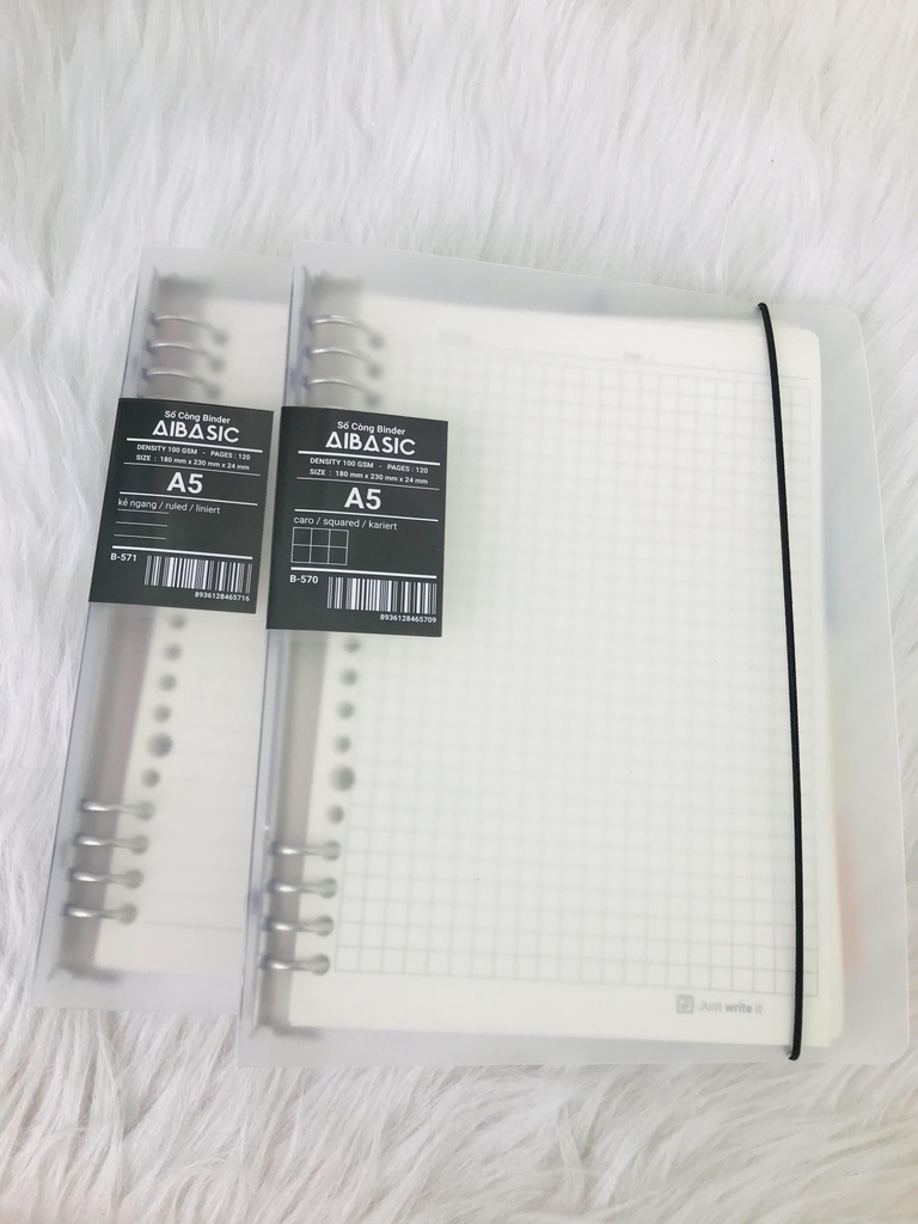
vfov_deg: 63.4
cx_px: 459
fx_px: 990
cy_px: 612
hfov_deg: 49.7
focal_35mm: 28
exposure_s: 1/100
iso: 32
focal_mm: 3.99
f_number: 1.8
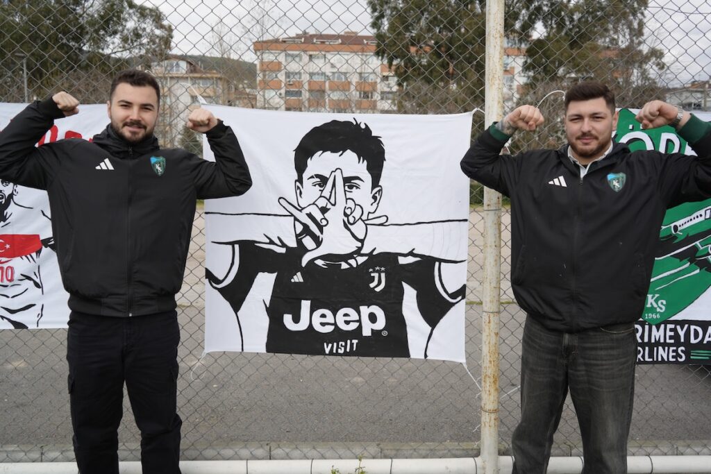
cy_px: 237
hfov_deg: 58.7
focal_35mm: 32
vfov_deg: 41.1
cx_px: 356
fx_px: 632
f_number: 4.5
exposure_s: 1/500
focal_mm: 32
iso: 100
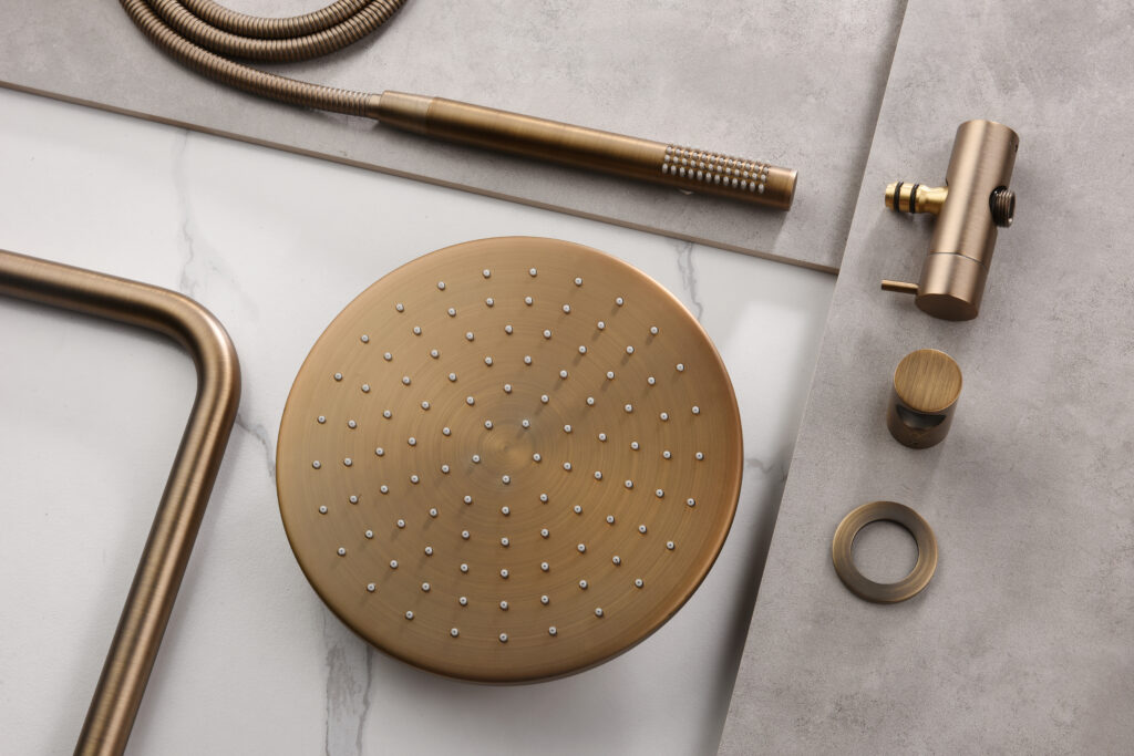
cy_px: 378
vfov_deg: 19.5
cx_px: 567
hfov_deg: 28.8
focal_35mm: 70
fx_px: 2205
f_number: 18
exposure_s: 1/125
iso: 100
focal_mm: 70
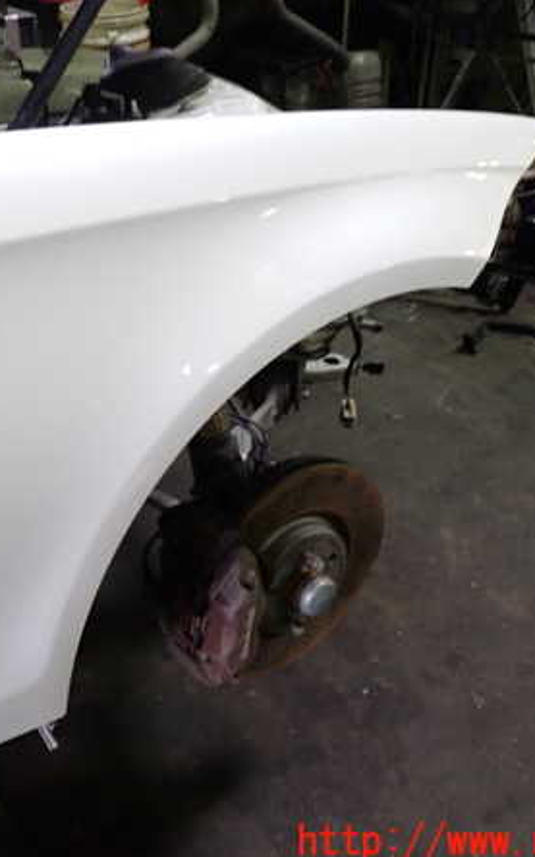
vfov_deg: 46.2
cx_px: 155
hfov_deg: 29.5
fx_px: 1004
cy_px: 432
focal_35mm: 43
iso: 200
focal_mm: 5.4
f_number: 2.3
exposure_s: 1/30
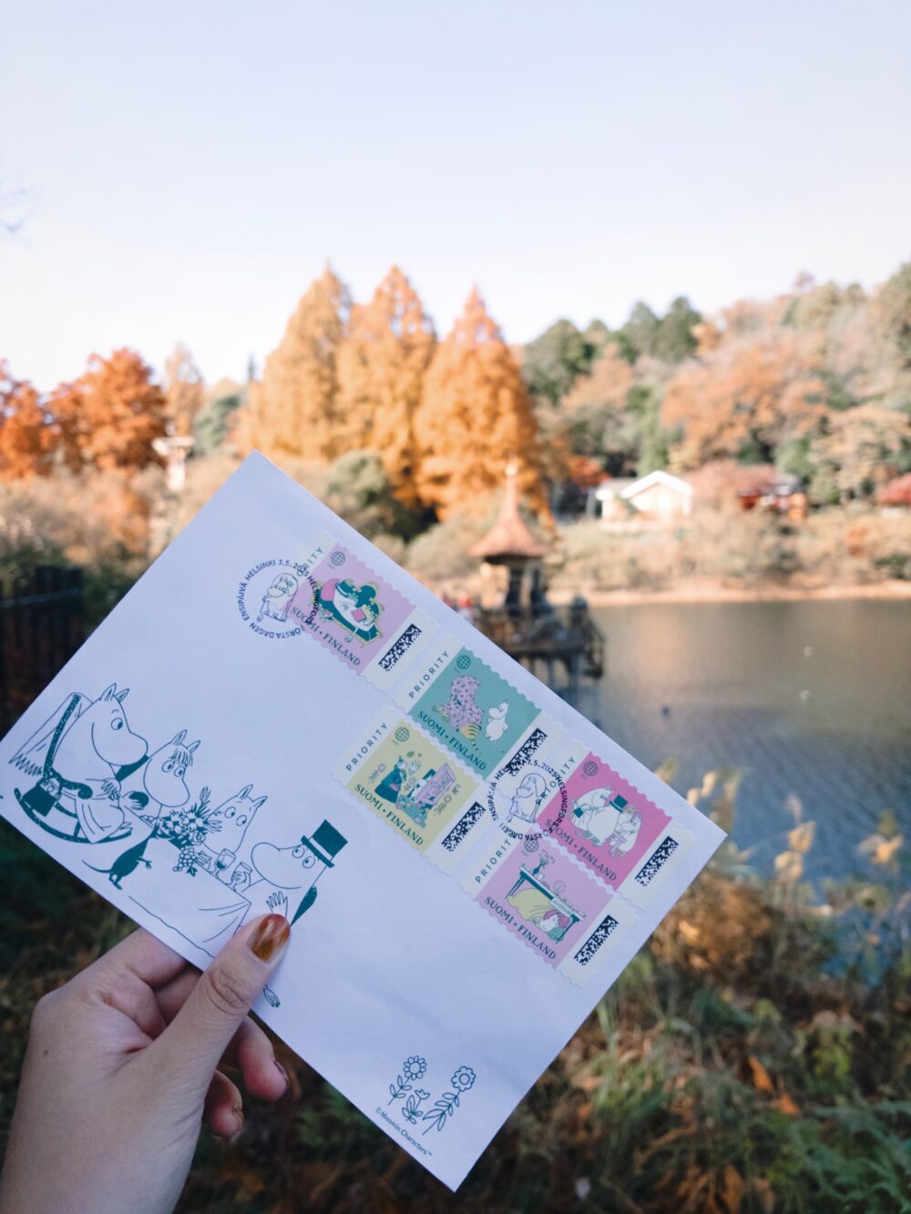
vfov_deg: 67.3
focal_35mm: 26
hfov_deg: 53.1
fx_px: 912
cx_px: 456
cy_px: 607
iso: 50
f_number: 1.6
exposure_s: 1/1706
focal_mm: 5.96
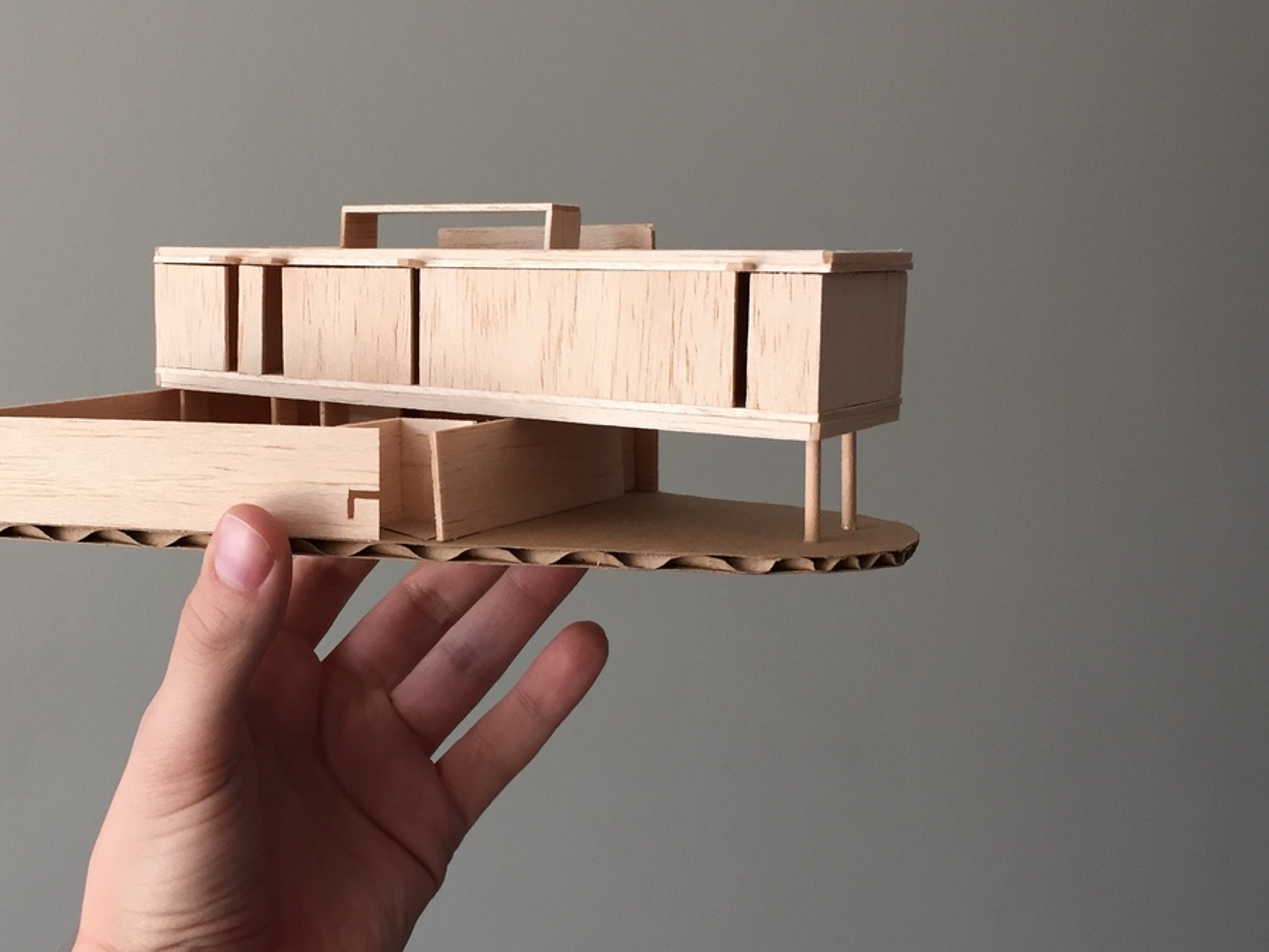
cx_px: 400
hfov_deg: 43.1
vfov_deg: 33.6
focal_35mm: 43
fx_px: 1576
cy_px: 496
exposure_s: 1/30
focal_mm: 4.15
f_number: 2.2
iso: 32
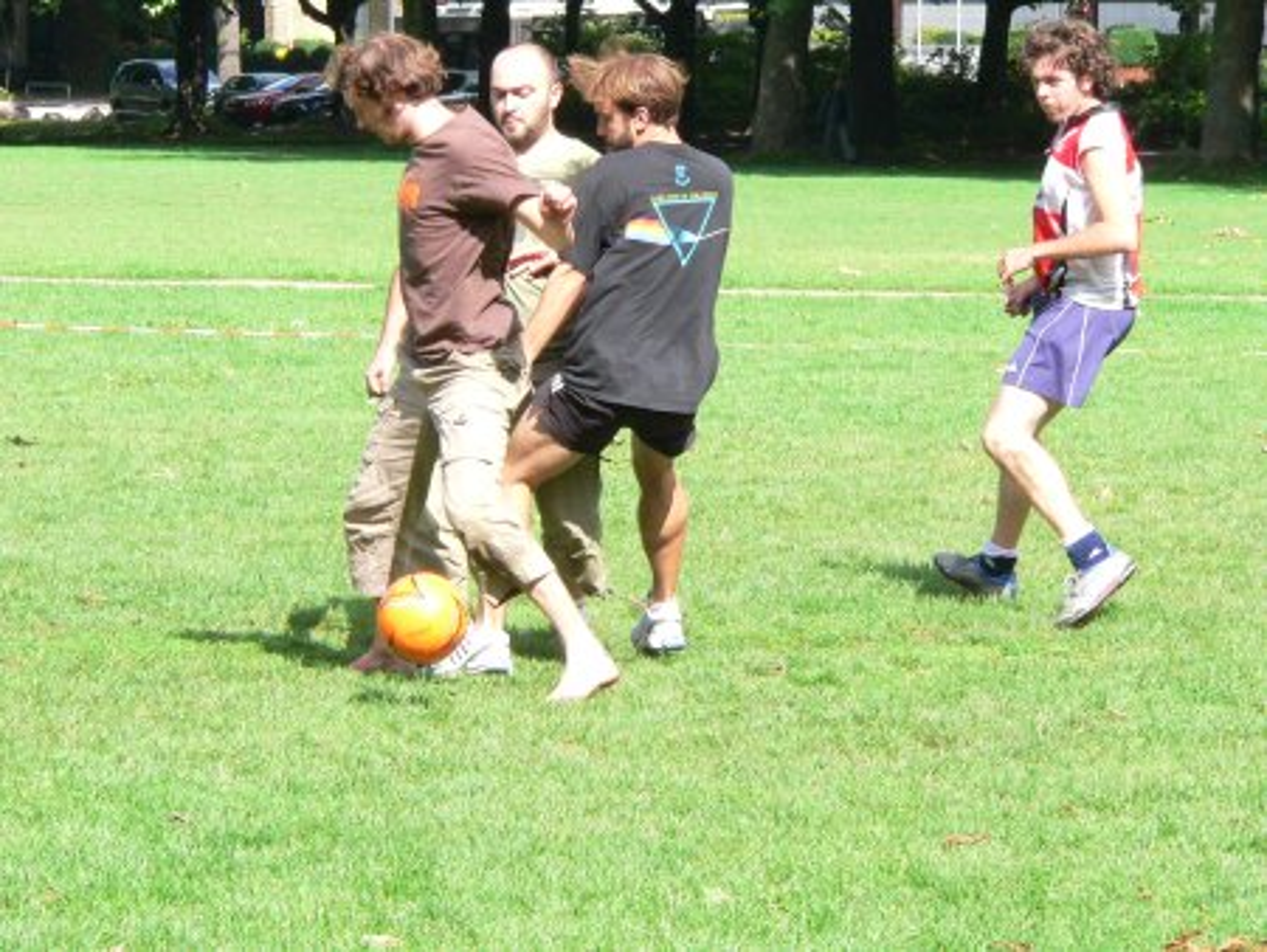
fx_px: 6848
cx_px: 634
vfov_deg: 7.9
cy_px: 476
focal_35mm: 187
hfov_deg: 10.6
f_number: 7.3
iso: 400
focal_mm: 31.1
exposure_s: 1/400
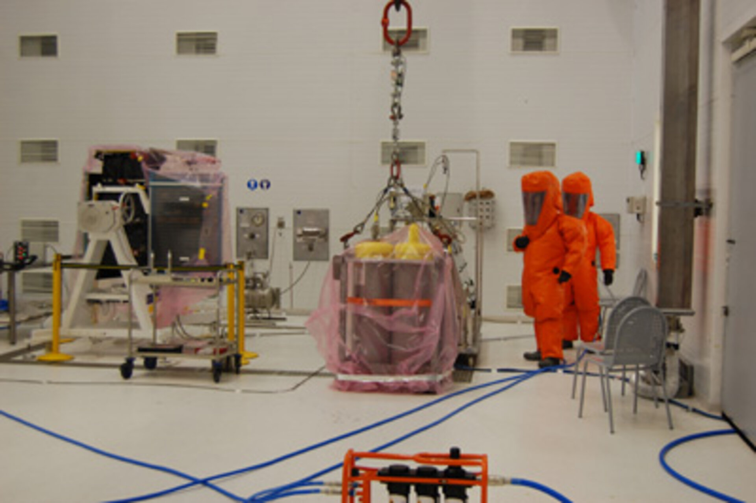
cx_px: 378
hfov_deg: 46.4
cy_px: 252
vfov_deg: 31.8
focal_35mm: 42
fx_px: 881
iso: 400
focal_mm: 28
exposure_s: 1/60
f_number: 4.2
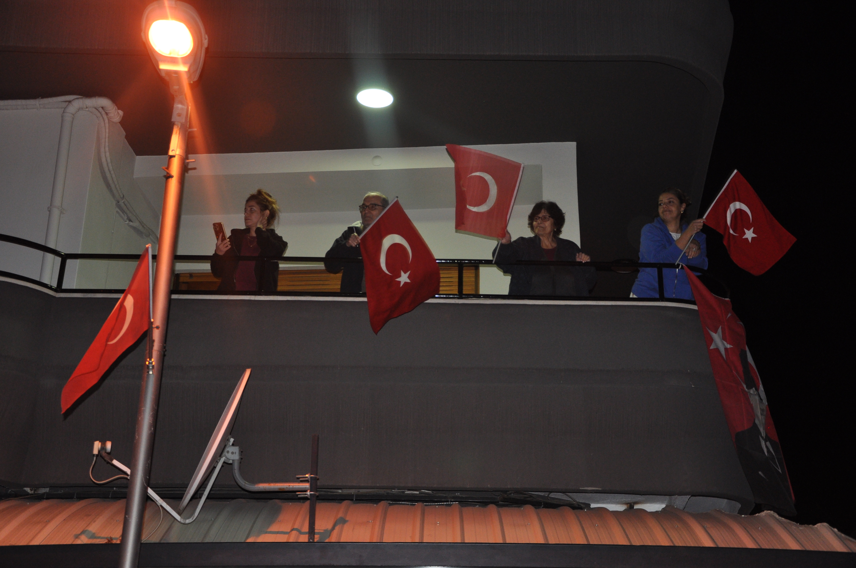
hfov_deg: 41.2
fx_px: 1140
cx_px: 428
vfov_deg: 28.0
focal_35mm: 48
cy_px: 284
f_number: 4.2
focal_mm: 32
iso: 640
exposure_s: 1/60
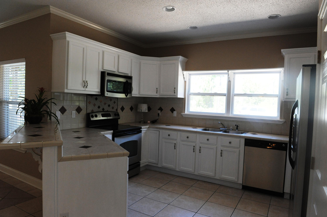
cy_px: 108
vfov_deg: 53.1
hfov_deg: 73.8
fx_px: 218
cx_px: 164
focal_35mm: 24
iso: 2500
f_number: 8
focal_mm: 24
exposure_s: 1/250
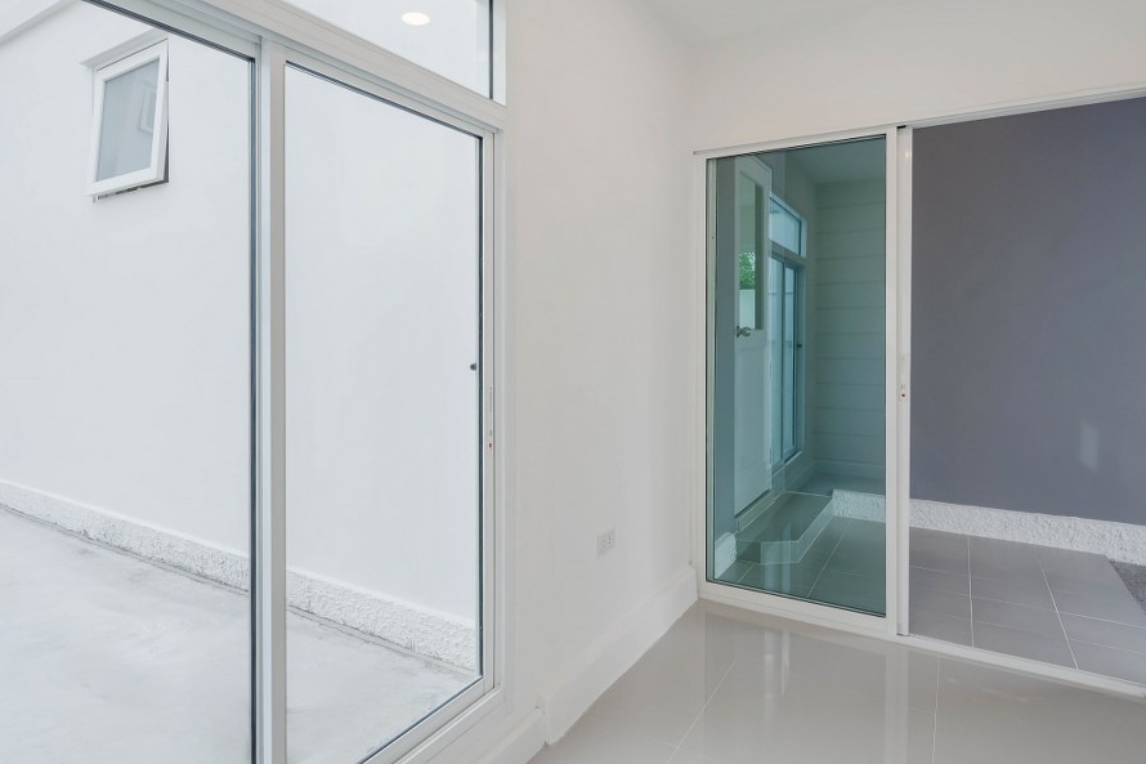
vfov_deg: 55.0
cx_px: 523
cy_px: 345
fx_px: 732
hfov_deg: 75.9
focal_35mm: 23
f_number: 5.6
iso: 100
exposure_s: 1/100
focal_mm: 16
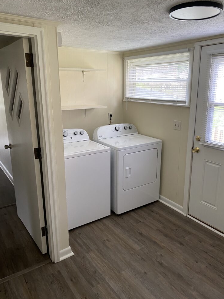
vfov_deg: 65.3
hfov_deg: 51.4
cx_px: 115
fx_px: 233
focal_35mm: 27
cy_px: 147
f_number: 1.8
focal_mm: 4.25
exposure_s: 1/60
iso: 160
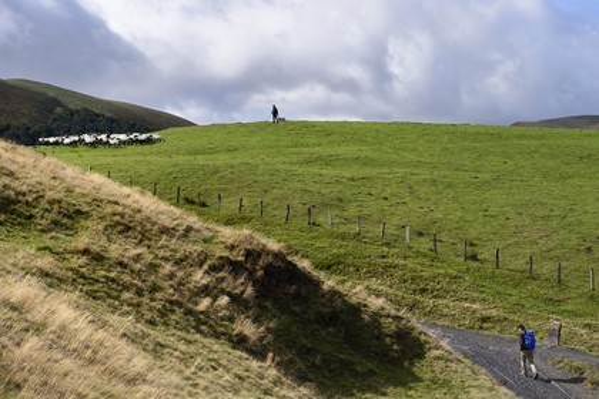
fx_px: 1165
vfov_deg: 19.5
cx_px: 300
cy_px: 200
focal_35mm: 70
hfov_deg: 28.8
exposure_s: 1/250
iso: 200
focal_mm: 70
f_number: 13
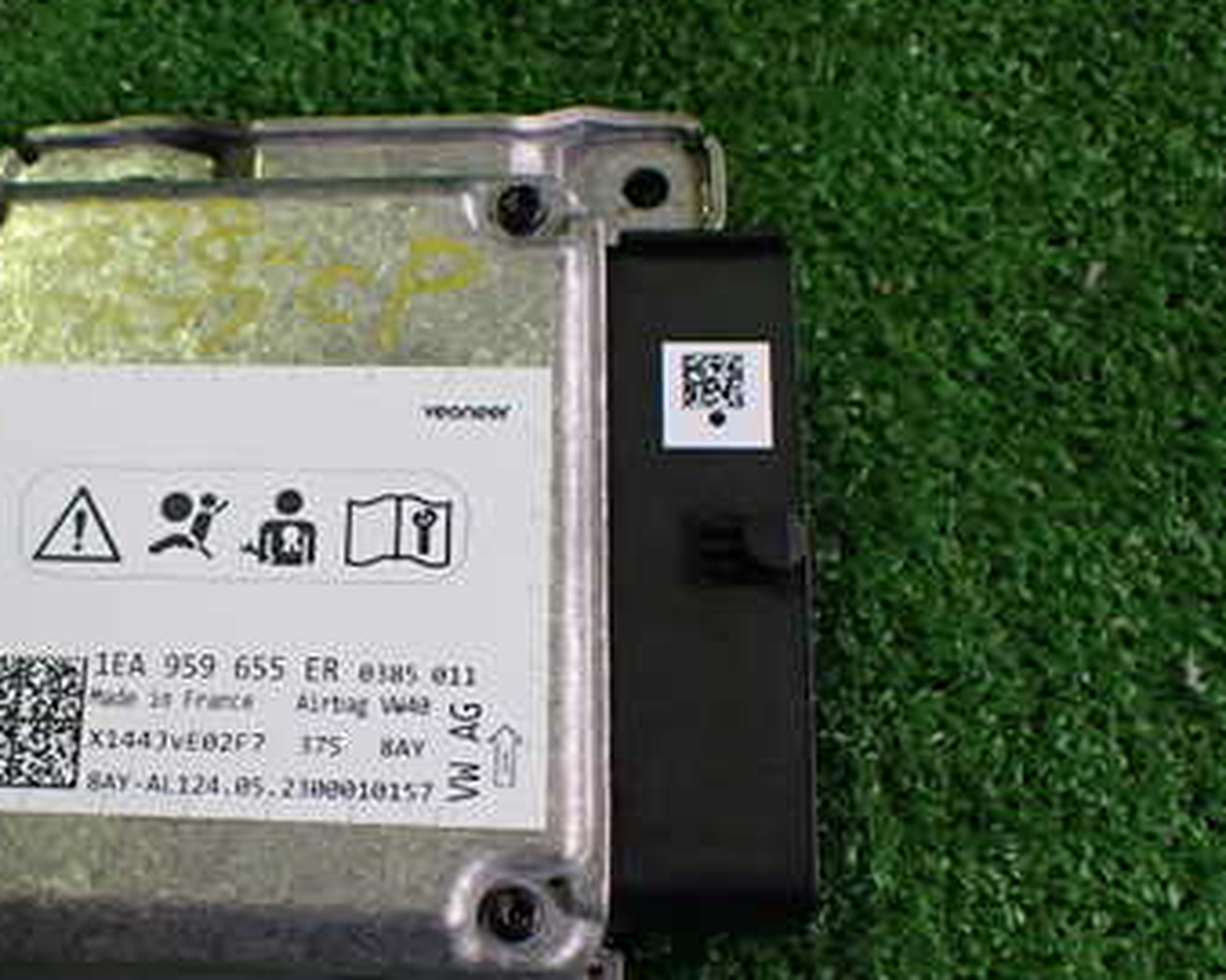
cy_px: 617
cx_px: 279
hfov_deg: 35.1
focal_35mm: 52
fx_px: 1886
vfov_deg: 29.0
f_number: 2.3
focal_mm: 5.4
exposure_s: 1/125
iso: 320
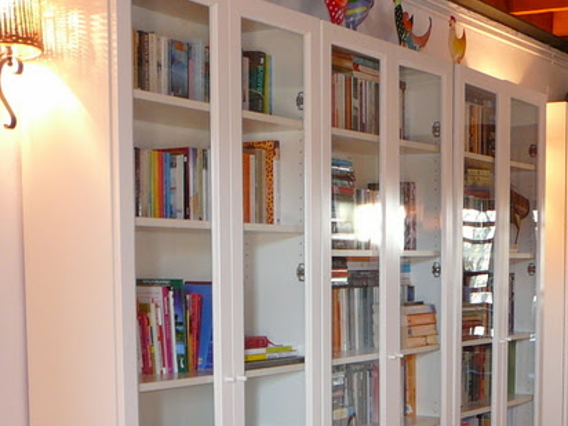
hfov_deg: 28.2
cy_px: 389
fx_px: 1116
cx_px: 419
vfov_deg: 21.1
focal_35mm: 68
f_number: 2.8
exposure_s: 1/8
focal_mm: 5.2
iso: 100
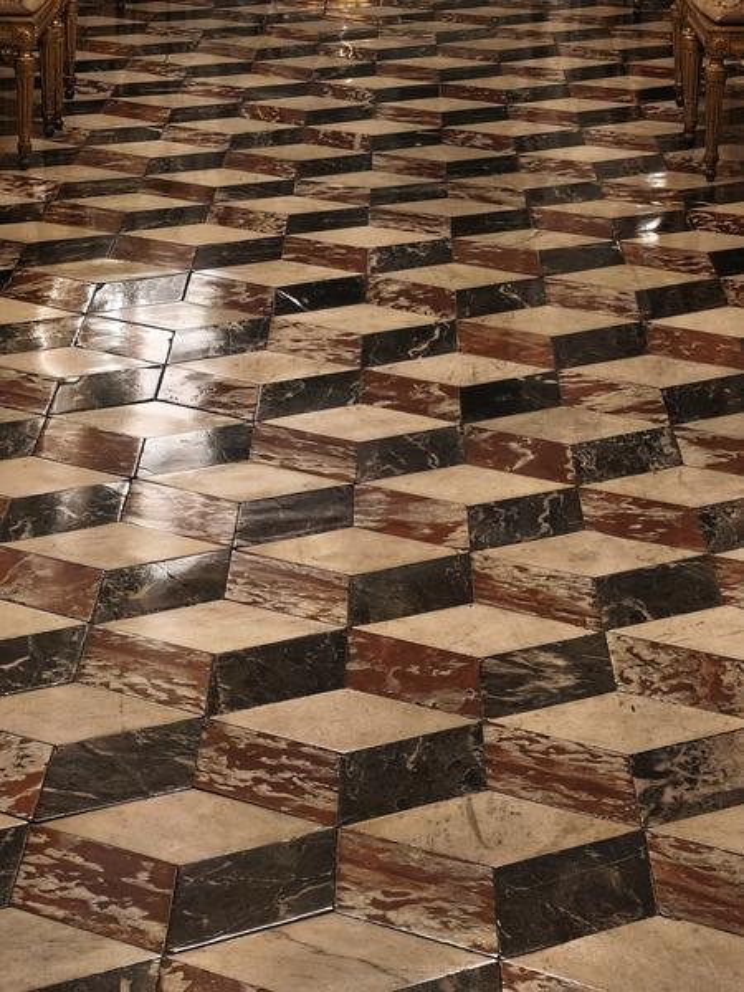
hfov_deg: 16.1
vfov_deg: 21.3
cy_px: 496
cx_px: 372
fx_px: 2636
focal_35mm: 92
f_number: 1.65
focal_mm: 6.14
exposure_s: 1/50
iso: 1000
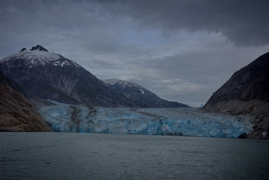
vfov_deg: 33.4
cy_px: 90
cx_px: 134
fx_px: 299
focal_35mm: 40
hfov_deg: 48.4
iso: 100
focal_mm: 40
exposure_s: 1/250
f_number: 10
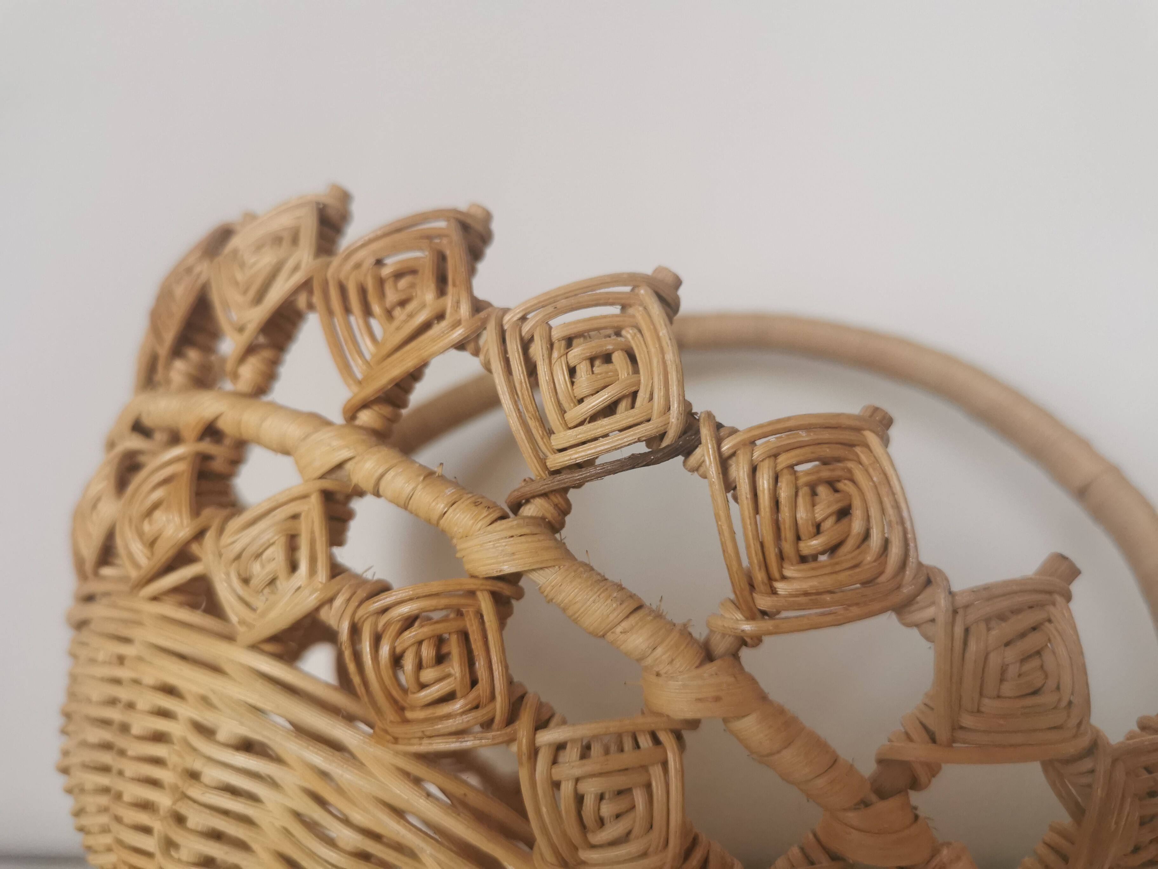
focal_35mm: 27
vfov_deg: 51.4
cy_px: 434
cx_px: 579
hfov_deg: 65.3
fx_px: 903
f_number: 1.8
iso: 200
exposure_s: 1/50
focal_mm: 5.58
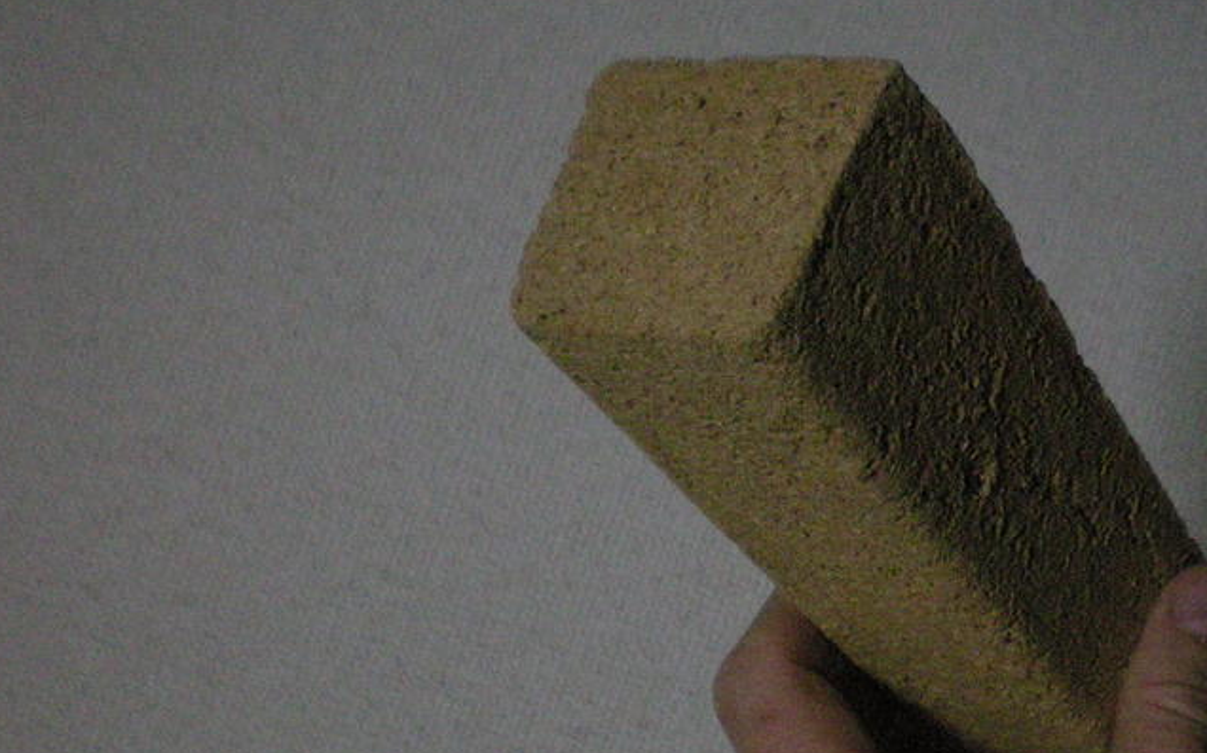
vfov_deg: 22.7
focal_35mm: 57
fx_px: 1874
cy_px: 449
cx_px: 831
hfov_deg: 35.3
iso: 737
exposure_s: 1/120
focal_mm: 6.3
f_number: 3.1
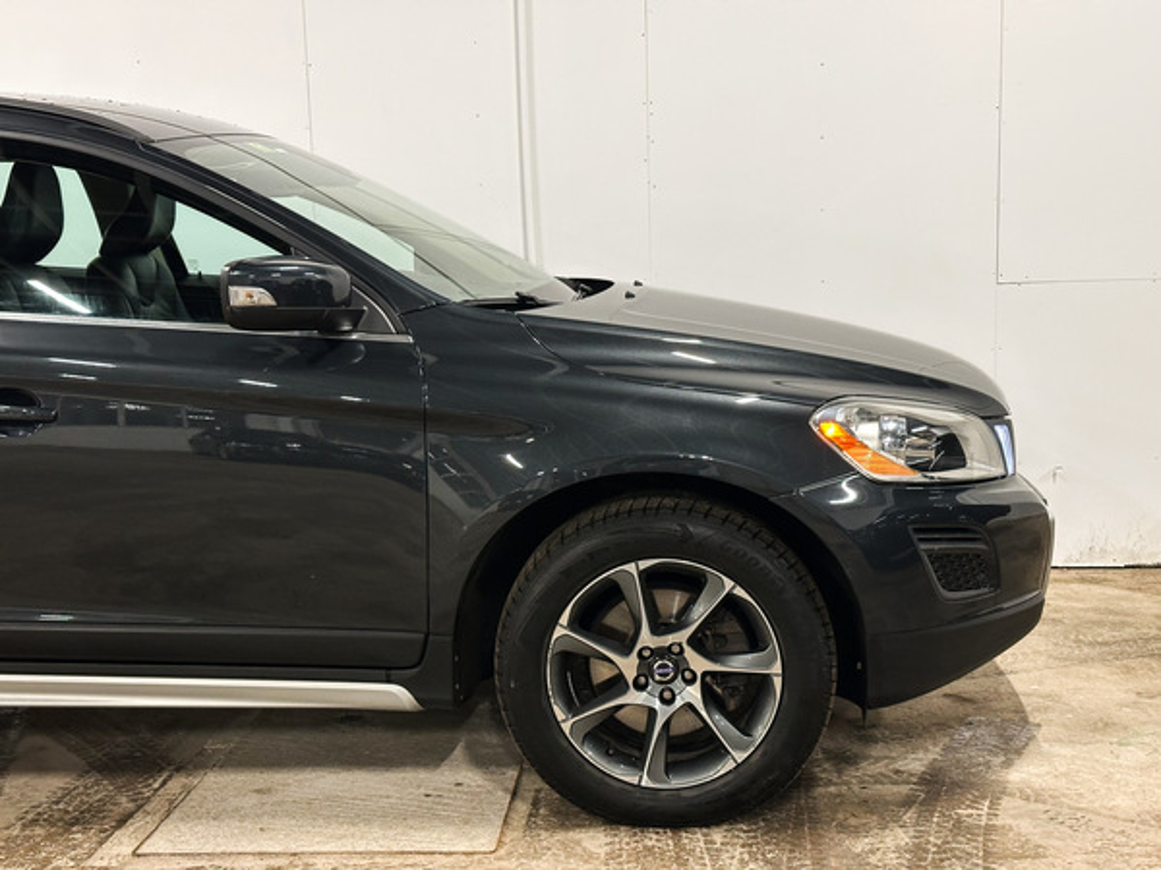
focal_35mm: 48
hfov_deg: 39.7
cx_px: 580
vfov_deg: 30.3
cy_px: 435
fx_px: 1610
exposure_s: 1/50
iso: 250
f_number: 1.8
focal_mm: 6.86
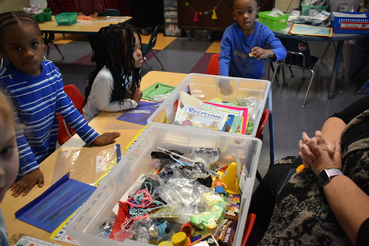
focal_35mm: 33
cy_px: 123
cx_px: 184
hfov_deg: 57.2
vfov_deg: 40.0
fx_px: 338
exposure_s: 1/125
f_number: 3.8
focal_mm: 22
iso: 1250
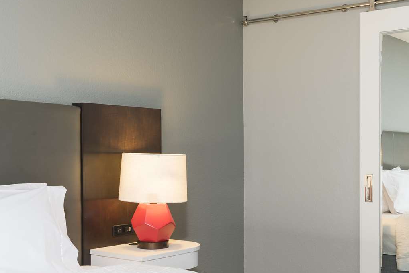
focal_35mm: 56
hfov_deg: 35.3
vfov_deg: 24.2
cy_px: 157
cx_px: 268
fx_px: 636
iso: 64
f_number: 9
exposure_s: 1/3
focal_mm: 38
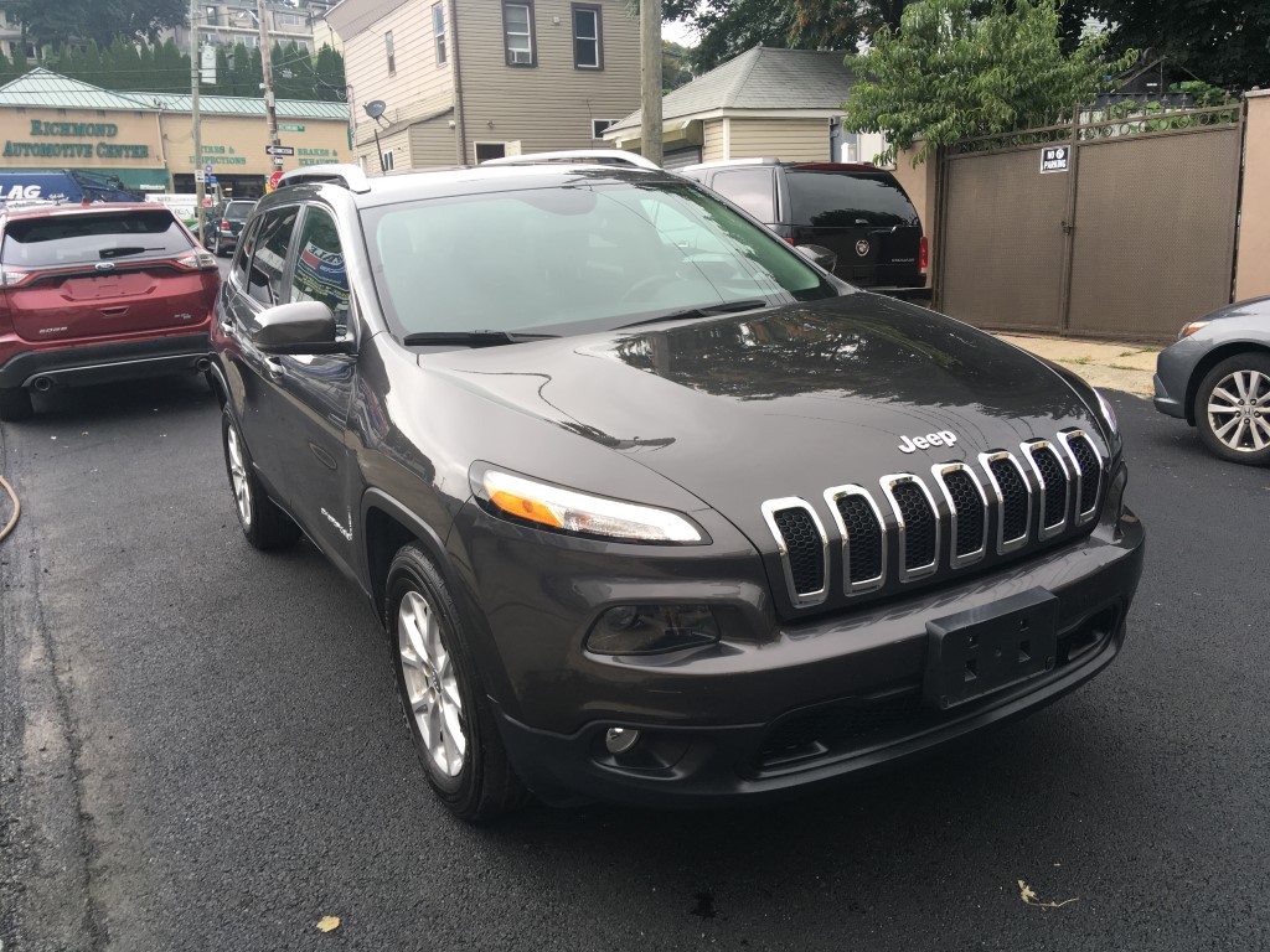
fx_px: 1064
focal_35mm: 29
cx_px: 635
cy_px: 476
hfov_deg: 61.7
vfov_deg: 48.2
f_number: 2.2
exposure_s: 1/120
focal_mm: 4.15
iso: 32
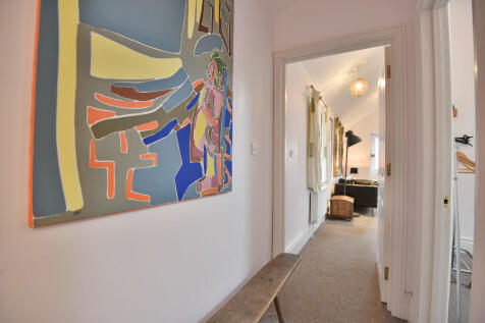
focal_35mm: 16
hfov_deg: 96.8
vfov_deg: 73.7
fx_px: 215
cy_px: 162
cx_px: 242
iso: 1600
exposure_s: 1/30
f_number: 4
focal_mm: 16
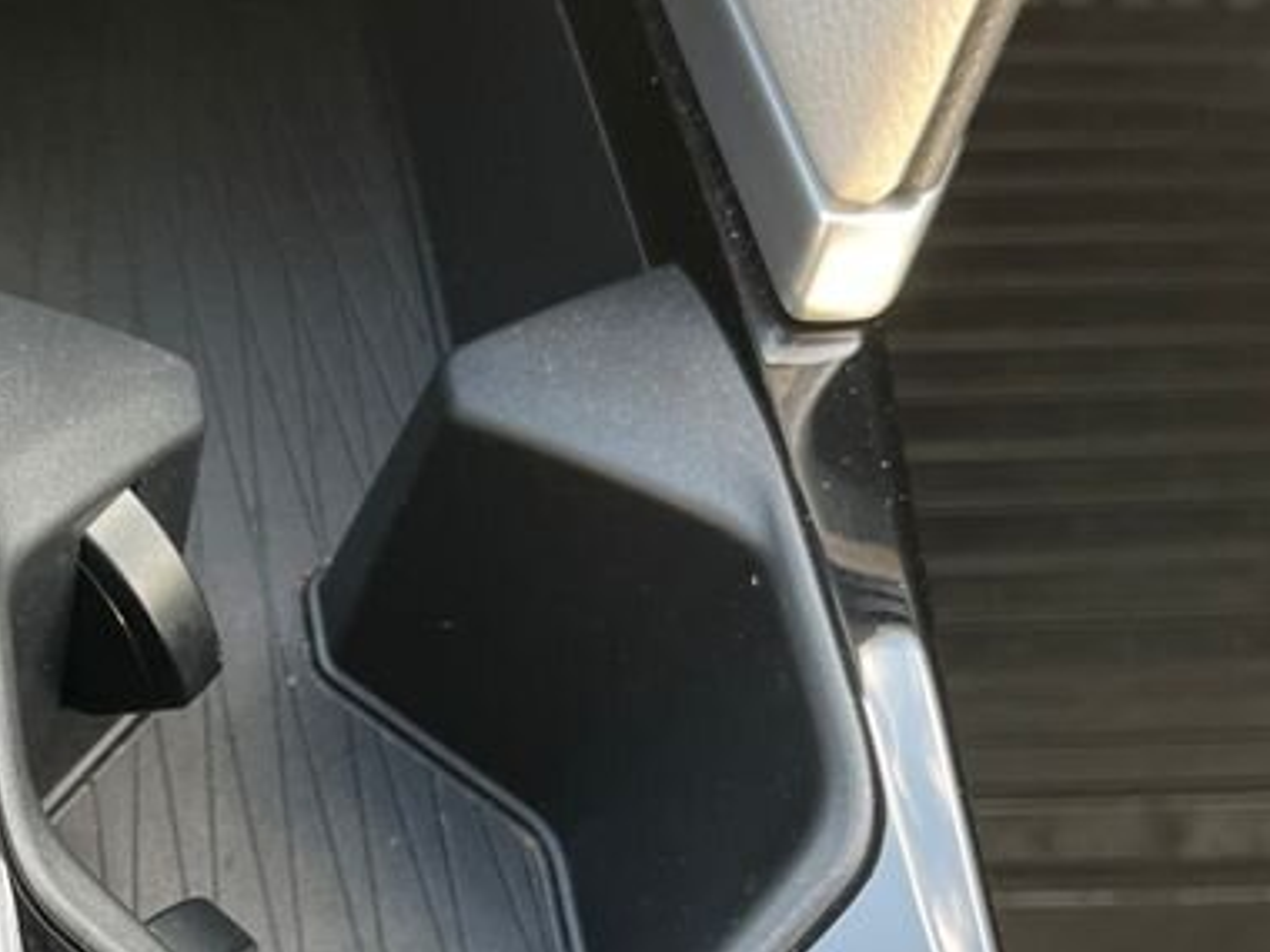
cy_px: 638
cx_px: -10
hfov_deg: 26.3
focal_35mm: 70
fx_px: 2568
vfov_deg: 20.9
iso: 125
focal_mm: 5.1
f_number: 1.6
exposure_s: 1/121
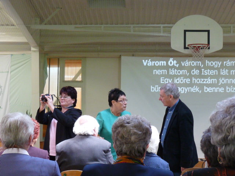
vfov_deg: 18.9
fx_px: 530
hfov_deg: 25.0
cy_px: 88
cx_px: 118
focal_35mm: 78
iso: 200
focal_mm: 7.8
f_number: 3
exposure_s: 1/30
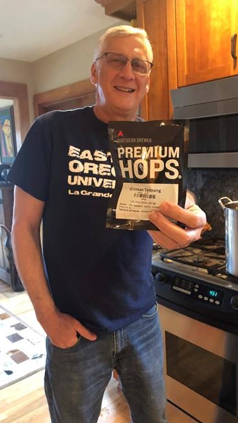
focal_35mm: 31
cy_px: 209
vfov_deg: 62.6
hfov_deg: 37.4
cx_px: 157
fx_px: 348
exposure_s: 1/4
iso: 100
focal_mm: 3.99
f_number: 1.8
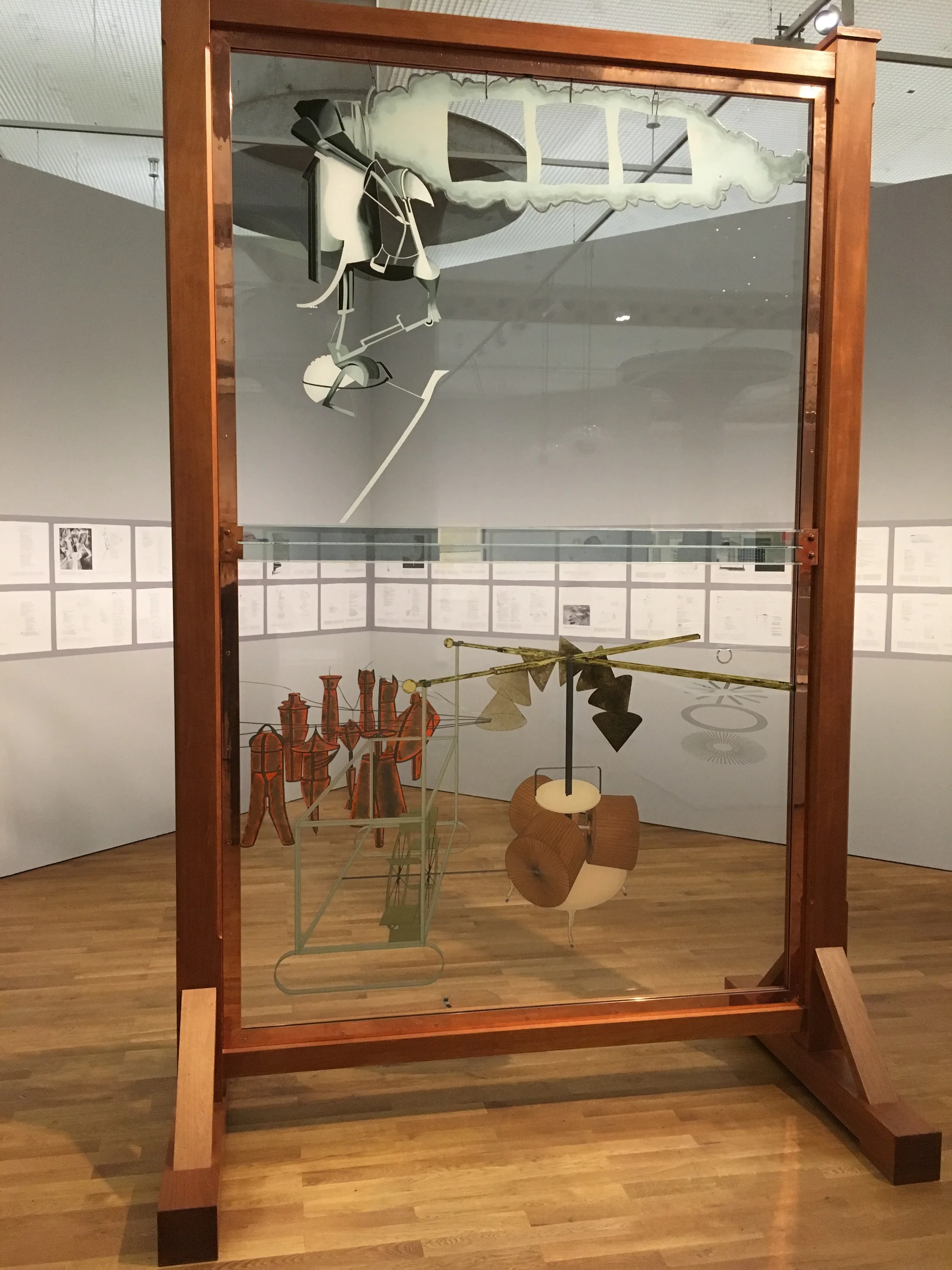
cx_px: 476
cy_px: 635
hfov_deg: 48.2
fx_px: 1063
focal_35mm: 29
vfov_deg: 61.7
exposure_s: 1/20
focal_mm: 4.15
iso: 200
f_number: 2.2
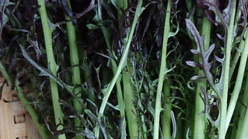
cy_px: 26
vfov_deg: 11.8
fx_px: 670
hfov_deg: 20.8
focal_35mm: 102
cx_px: 191
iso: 250
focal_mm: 4.5
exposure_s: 1/30
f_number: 3
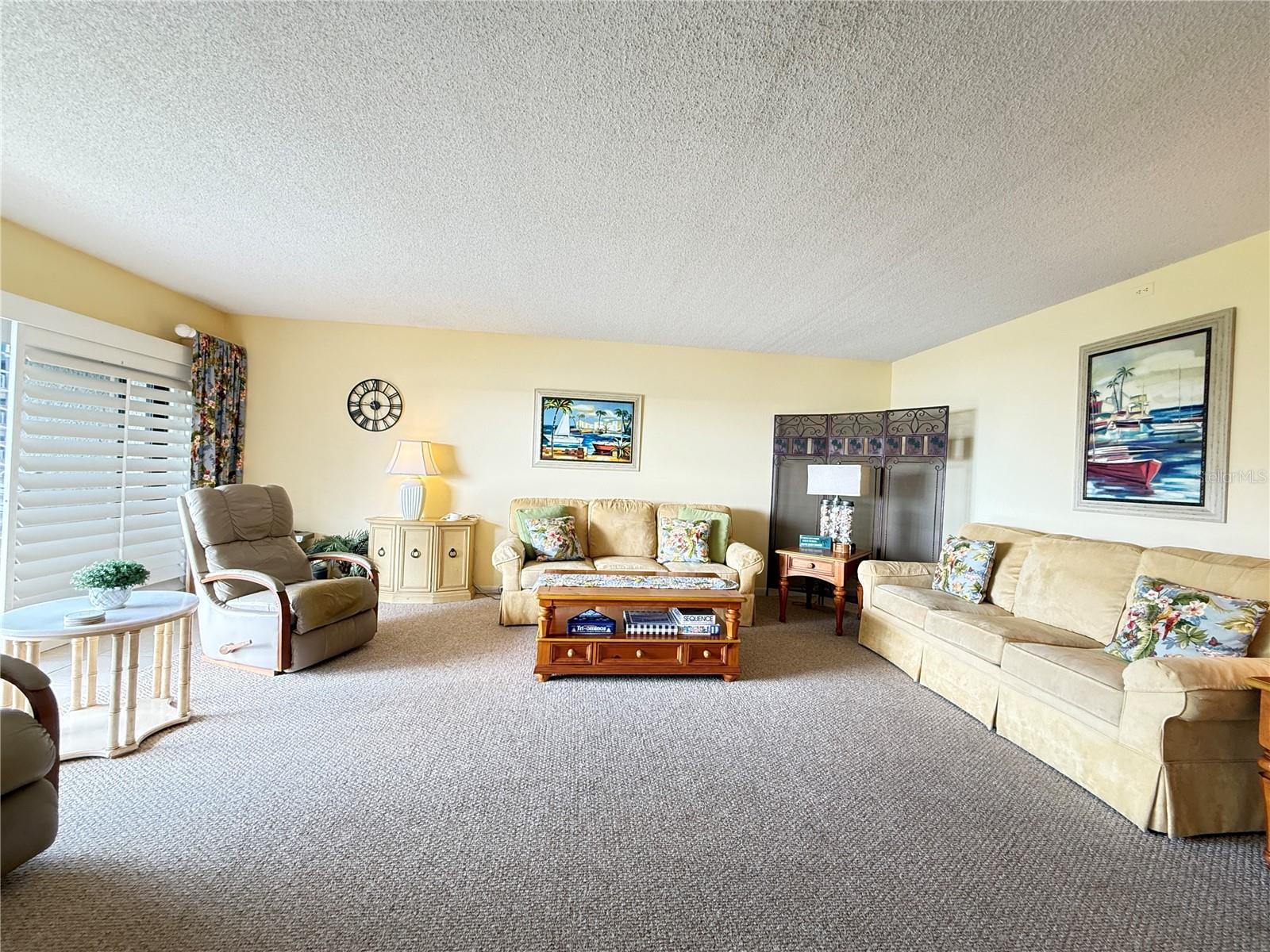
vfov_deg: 85.7
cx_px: 635
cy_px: 476
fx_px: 514
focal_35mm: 14
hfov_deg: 102.1
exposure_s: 1/60
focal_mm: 2.22
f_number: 2.2
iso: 320
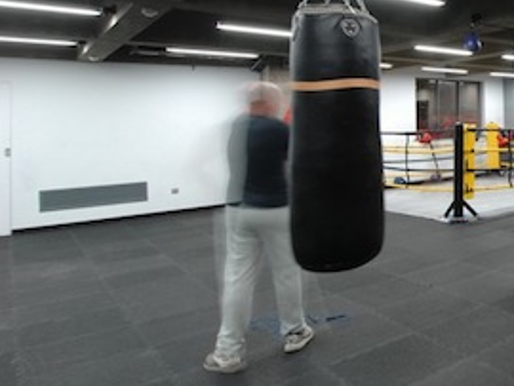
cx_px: 569
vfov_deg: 43.0
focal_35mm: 32
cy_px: 104
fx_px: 476
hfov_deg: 43.5
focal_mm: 10
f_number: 5.6
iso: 100
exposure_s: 4
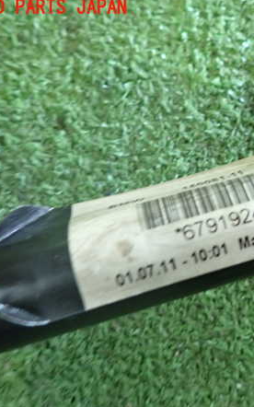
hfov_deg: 33.2
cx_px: 236
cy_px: 204
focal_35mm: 36
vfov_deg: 54.0
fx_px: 399
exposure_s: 1/30
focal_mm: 4.5
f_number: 2
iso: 400
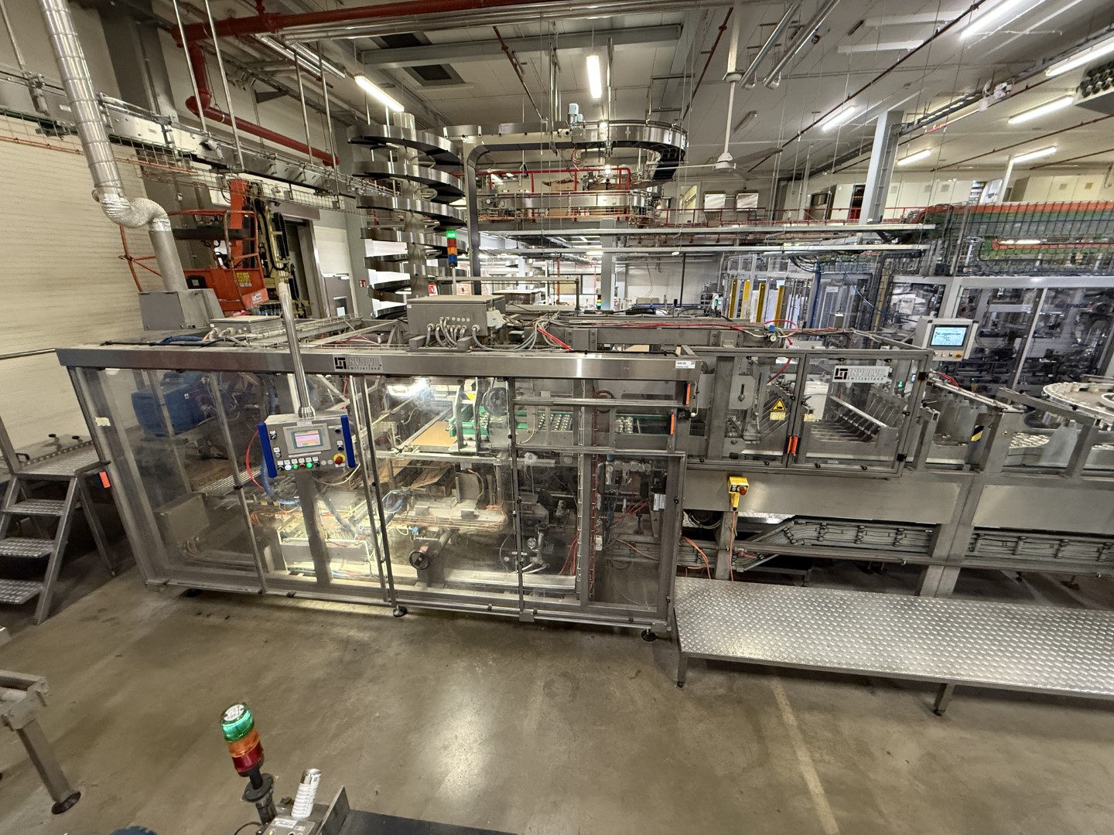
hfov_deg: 102.1
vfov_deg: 85.7
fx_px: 451
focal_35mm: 14
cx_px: 557
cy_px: 418
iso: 500
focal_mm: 2.22
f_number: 2.2
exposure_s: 1/50
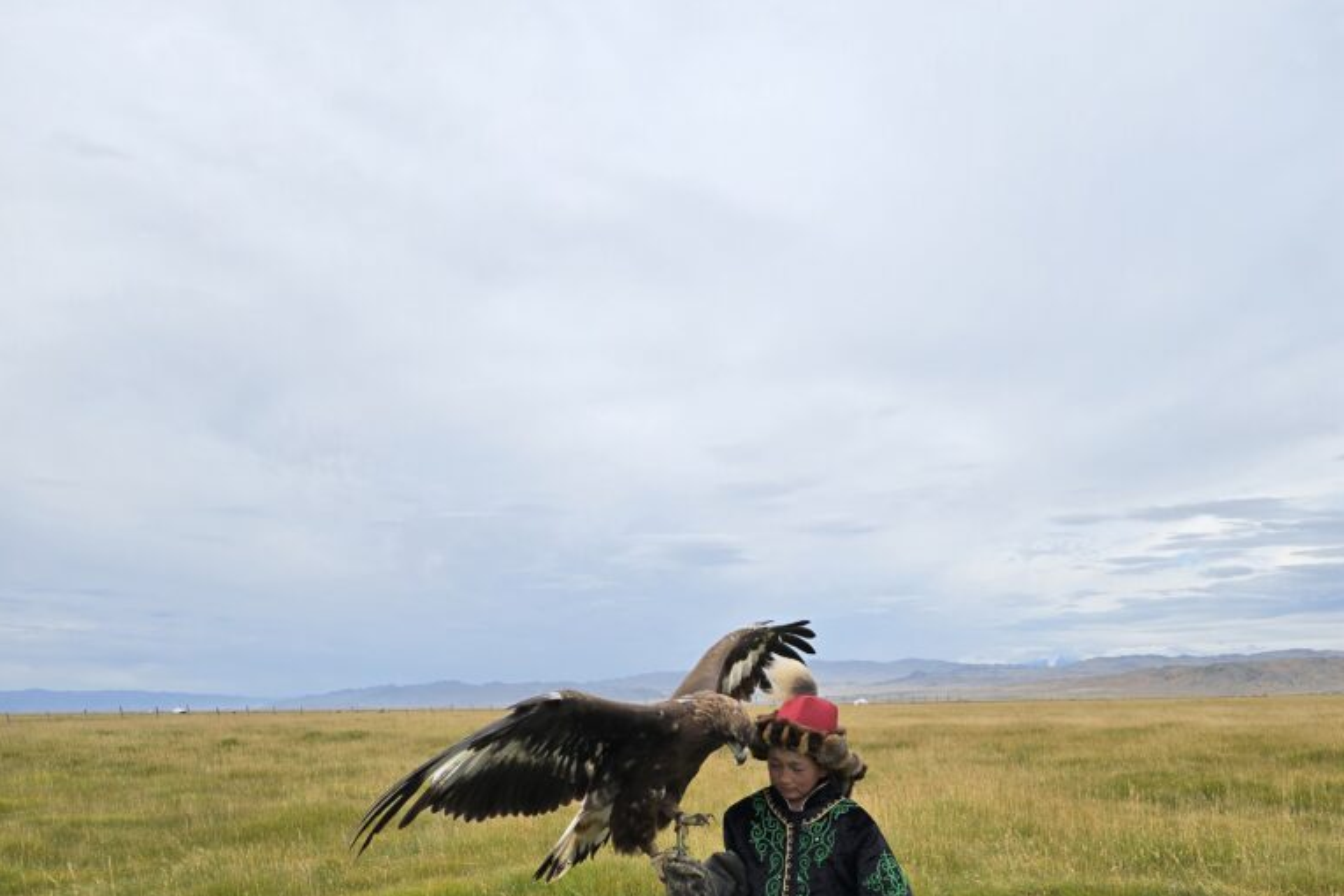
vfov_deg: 38.8
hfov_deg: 58.7
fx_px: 1195
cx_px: 671
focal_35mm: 32
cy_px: 771
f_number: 1.7
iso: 12
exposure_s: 1/494
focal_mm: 6.3
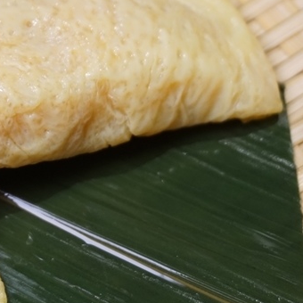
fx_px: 1330
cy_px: 118
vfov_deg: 13.0
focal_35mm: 134
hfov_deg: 12.7
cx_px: -53
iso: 800
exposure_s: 1/60
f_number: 5.6
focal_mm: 35
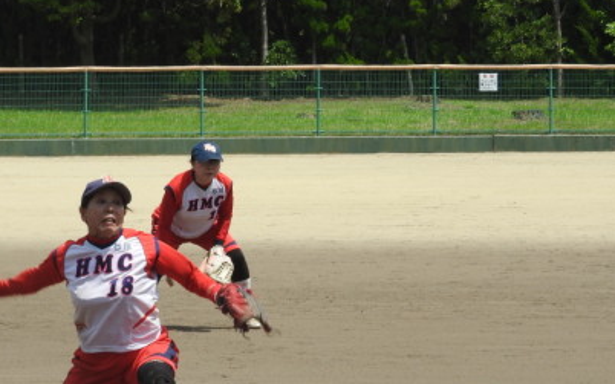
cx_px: 202
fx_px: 4507
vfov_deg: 4.9
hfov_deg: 7.8
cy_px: 288
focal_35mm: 269
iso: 100
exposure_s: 1/500
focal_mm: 30.5
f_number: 5.2
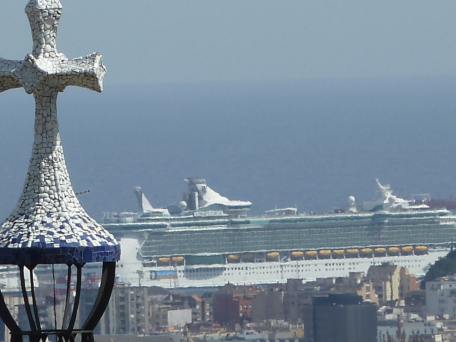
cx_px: 174
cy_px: 192
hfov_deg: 2.3
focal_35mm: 879
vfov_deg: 1.7
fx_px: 11580
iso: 80
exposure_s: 1/640
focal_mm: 49.2
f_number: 5.6
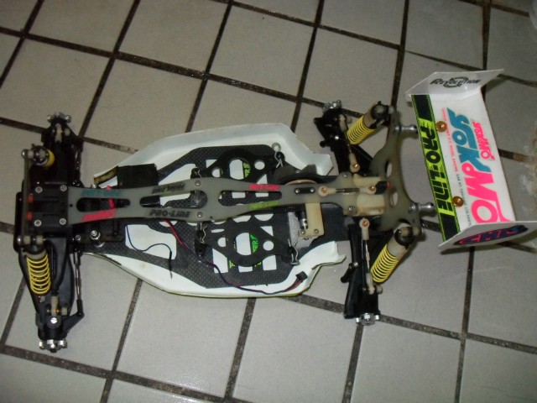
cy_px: 202
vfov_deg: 40.7
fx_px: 543
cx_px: 268
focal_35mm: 35
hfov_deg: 52.6
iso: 400
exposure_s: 1/45
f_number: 2.8
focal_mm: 6.2
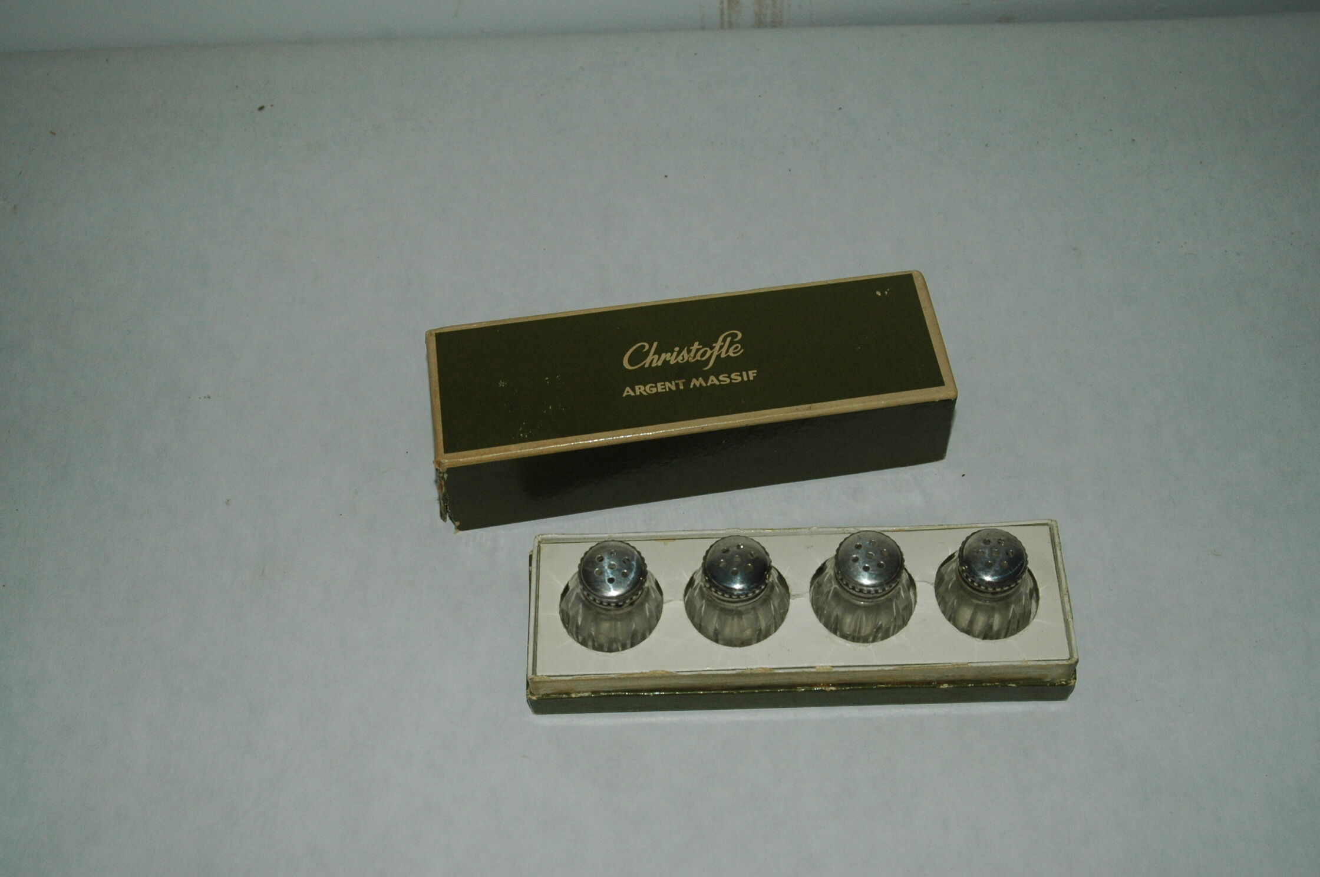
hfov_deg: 42.4
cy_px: 438
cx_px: 660
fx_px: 1703
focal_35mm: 46
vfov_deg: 28.9
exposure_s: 1/125
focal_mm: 31
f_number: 7.1
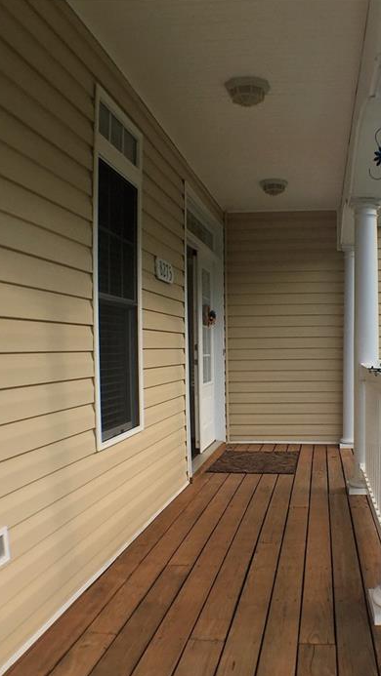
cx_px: 257
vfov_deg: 56.5
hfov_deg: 33.4
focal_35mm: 35
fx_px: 628
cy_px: 369
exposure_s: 1/542
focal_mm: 4.15
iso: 32
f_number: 2.2
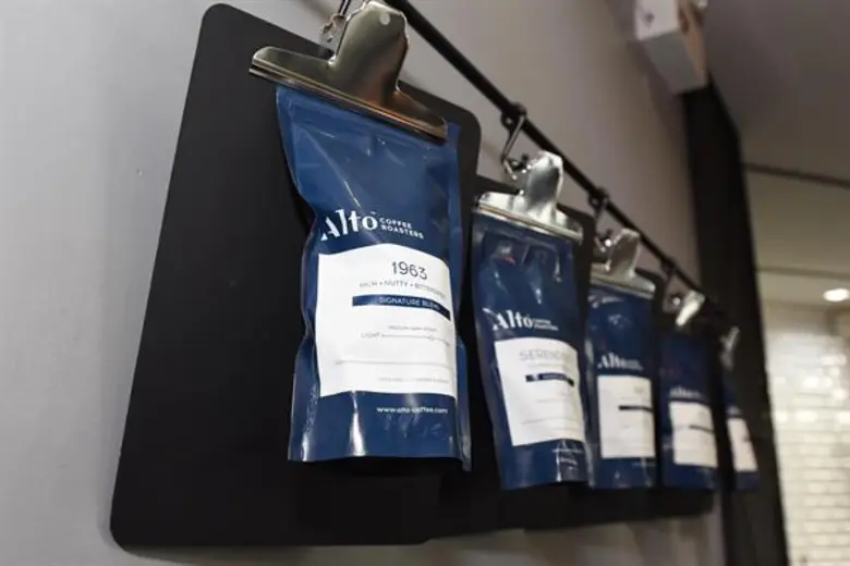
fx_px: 755
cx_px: 425
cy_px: 283
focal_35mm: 32
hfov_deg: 58.7
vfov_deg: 41.1
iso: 2000
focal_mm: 32
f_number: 5.6
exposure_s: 1/200
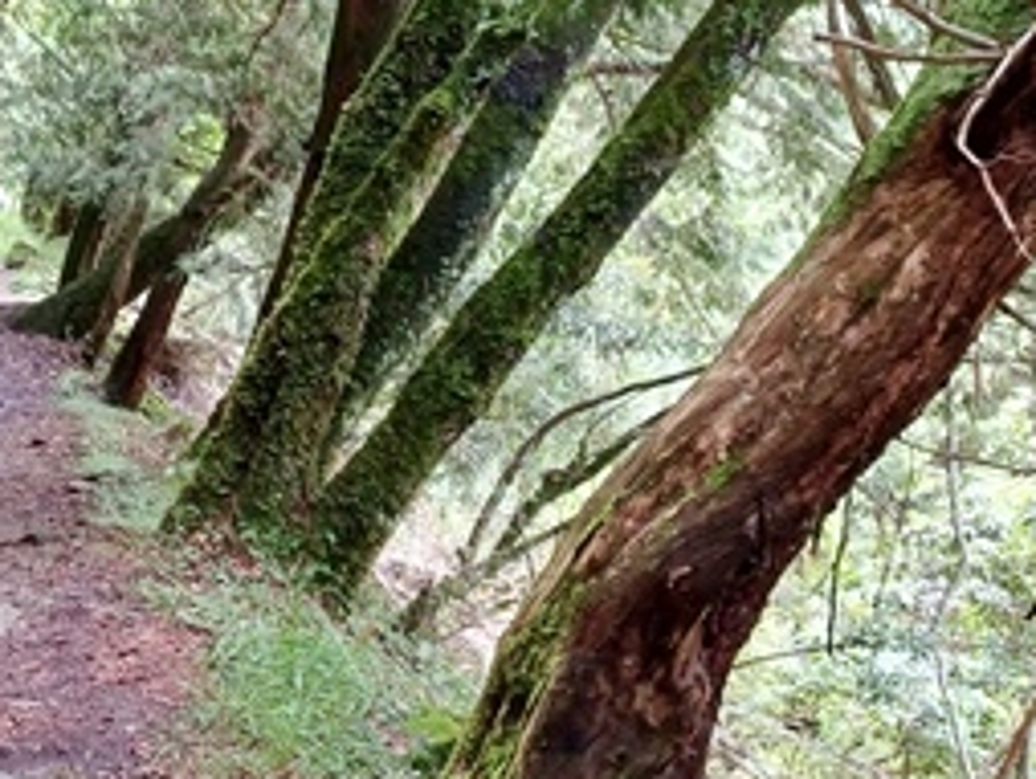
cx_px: 147
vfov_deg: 24.7
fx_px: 1767
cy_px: 534
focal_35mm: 59
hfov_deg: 31.5
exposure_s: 1/30
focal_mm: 4.6
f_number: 1.8
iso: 250
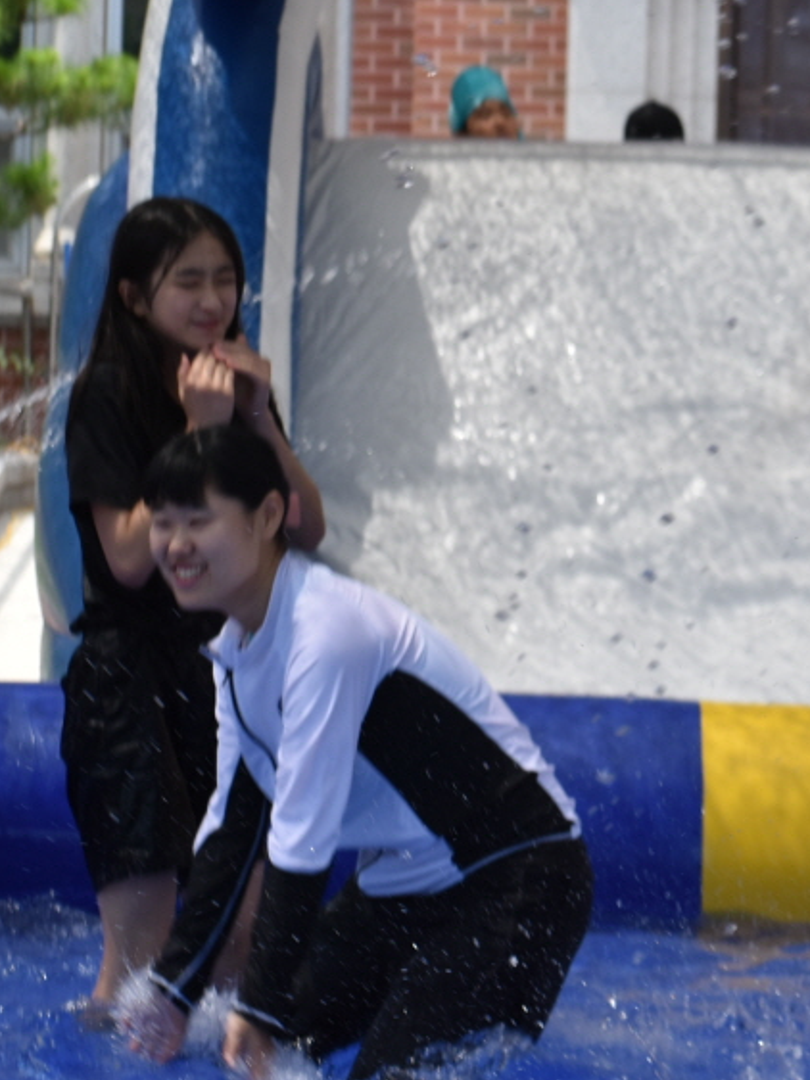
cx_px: 921
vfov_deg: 9.9
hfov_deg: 7.4
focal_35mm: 200
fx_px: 6242
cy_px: 554
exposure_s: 1/250
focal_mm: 78
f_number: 8
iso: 250
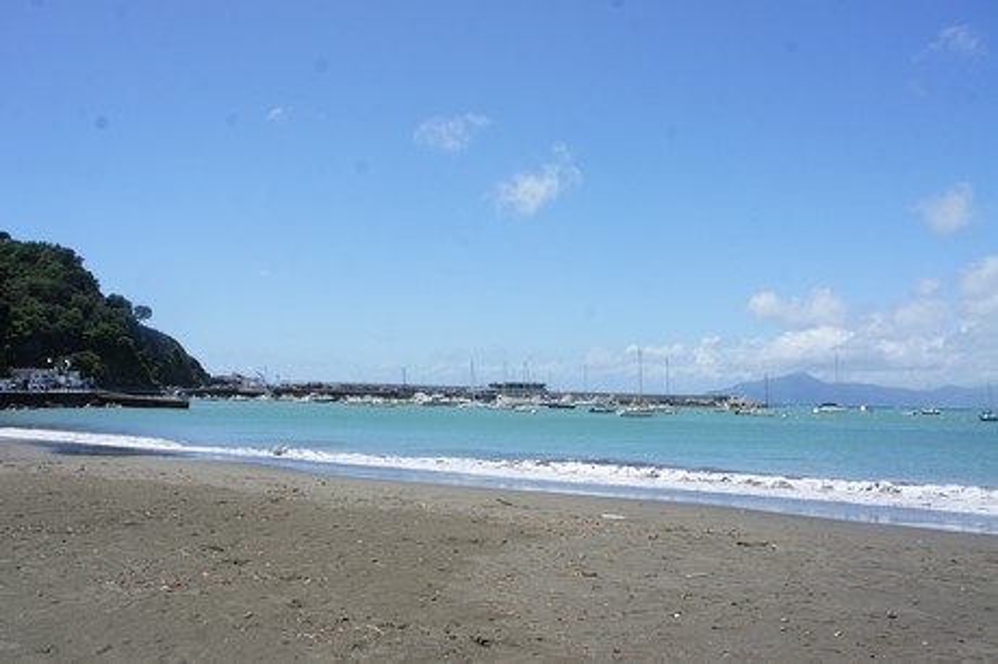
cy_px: 332
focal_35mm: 34
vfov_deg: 38.3
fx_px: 956
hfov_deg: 55.1
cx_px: 499
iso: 200
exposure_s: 1/320
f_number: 11
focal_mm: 23
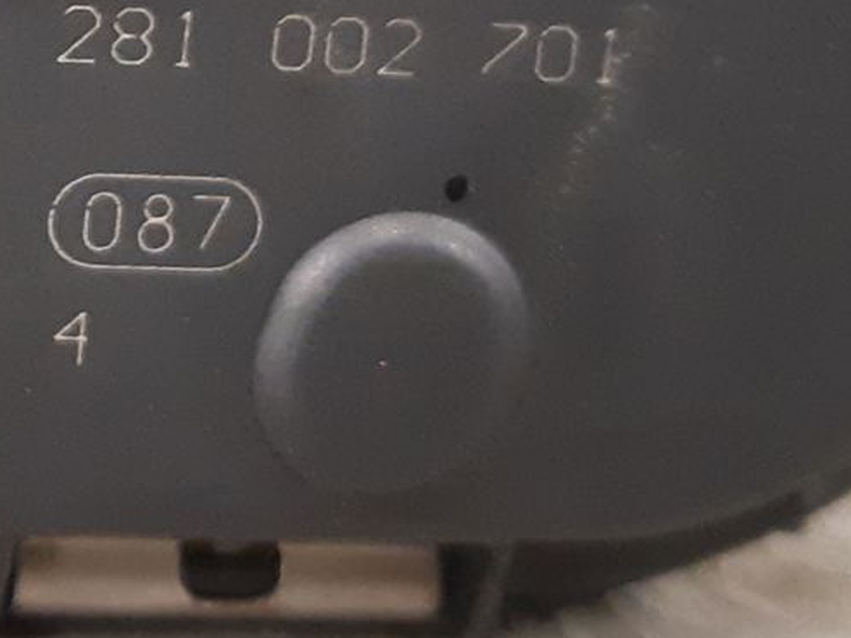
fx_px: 2656
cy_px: -69
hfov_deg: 16.9
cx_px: -321
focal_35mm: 108
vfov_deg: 13.4
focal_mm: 3.93
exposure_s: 1/25
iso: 400
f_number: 1.7
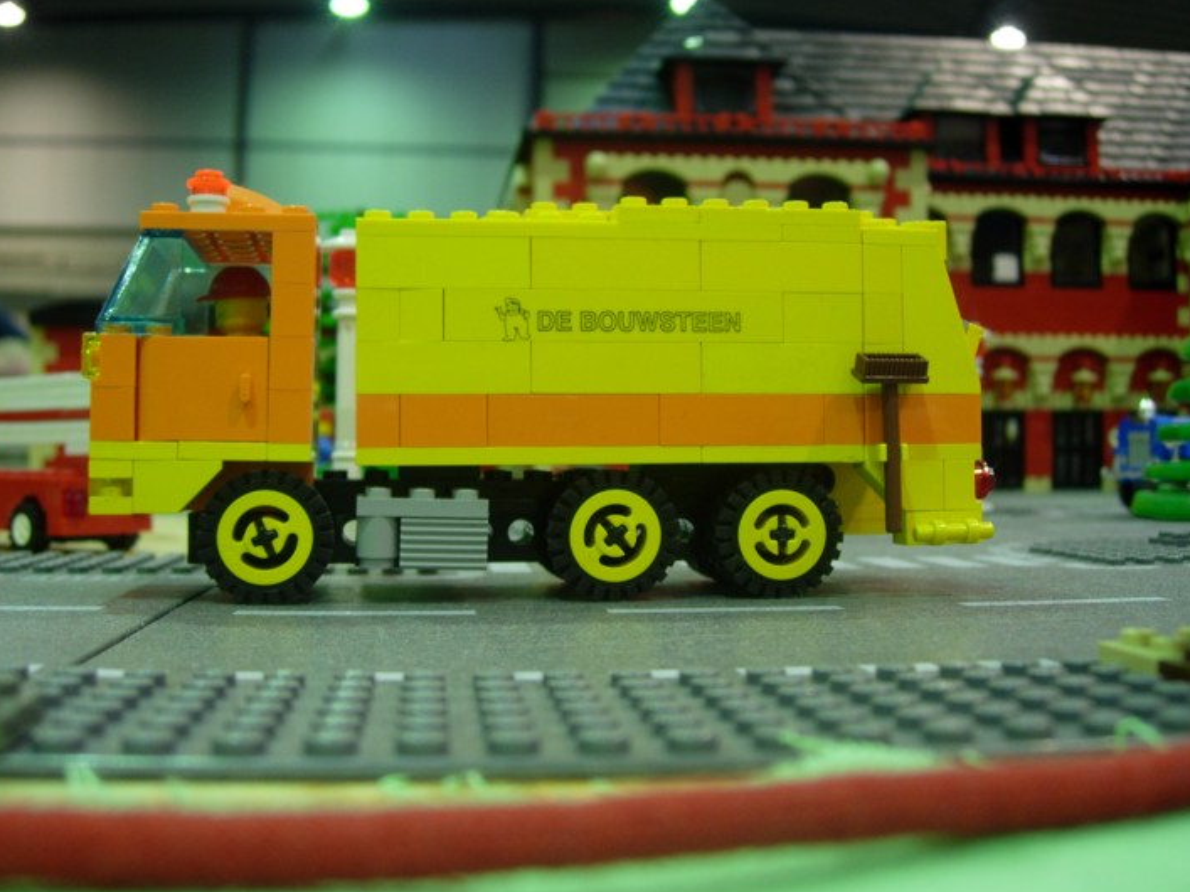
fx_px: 1478
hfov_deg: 43.9
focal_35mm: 43
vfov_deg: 33.6
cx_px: 603
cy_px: 421
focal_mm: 7.8
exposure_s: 1/6.7
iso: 64
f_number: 2.8
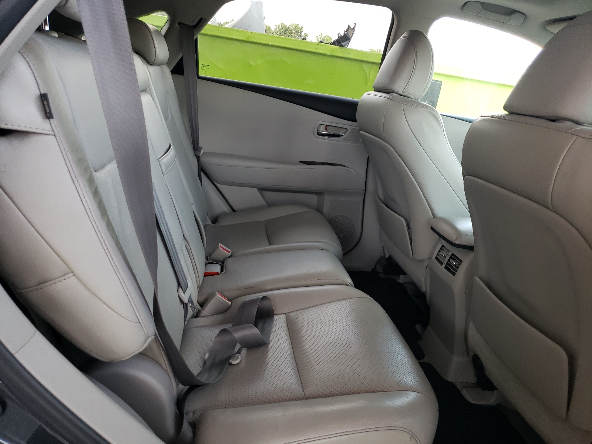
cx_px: 296
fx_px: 445
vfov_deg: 53.1
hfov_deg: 67.3
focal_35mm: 26
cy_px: 222
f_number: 1.5
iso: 90
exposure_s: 1/120
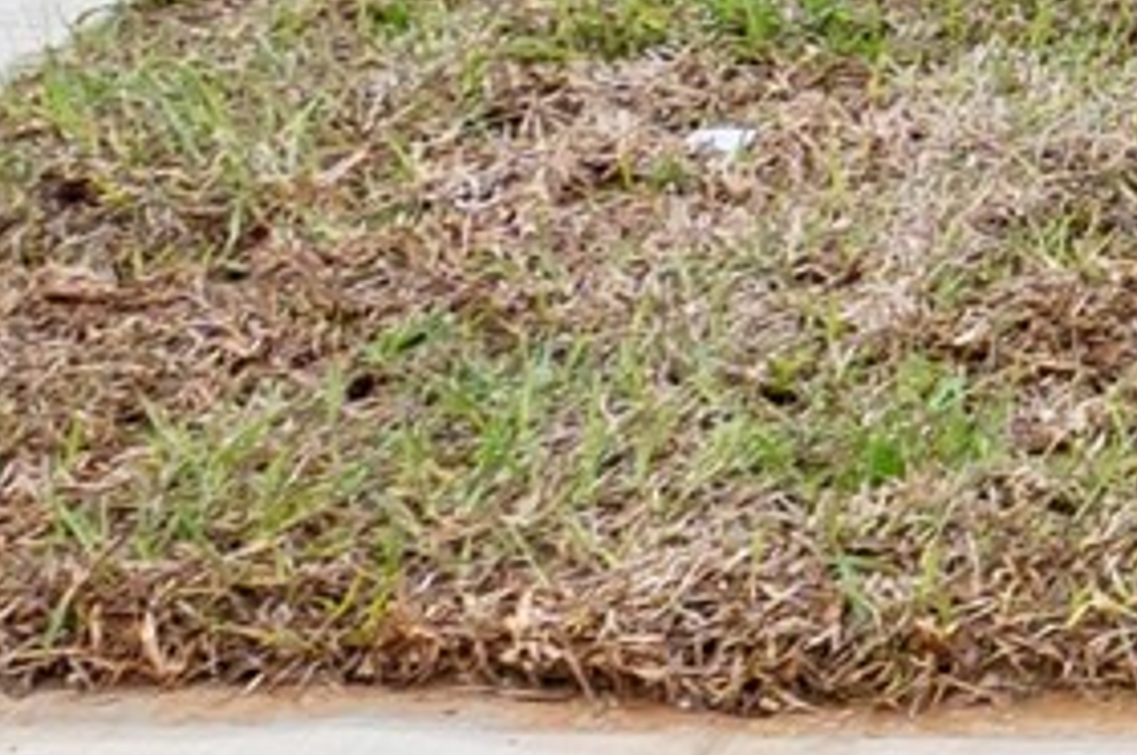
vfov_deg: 6.9
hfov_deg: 9.9
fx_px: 6120
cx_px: 2217
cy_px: -615
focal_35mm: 194
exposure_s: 1/8
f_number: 11
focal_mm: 17
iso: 100
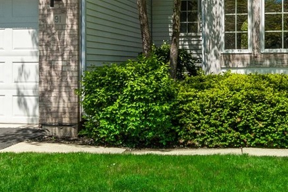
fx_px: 448
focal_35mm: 56
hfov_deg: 35.3
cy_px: 60
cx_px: 193
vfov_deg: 24.0
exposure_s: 1/640
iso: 200
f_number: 8
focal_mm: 15
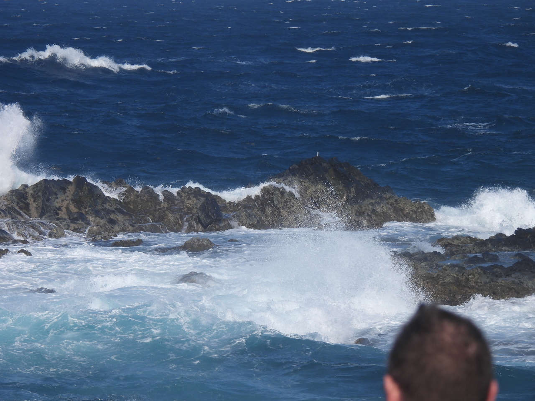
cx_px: 268
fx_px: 5873
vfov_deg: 3.9
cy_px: 200
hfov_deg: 5.2
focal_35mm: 380
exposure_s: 1/500
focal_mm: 67.8
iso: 100
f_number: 5
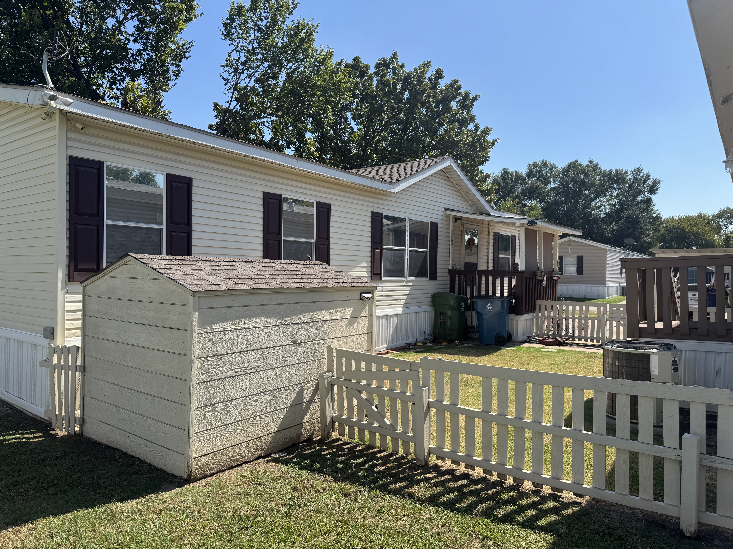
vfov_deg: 56.8
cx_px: 366
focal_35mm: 24
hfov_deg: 71.6
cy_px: 274
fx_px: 508
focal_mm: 6.76
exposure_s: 1/3802
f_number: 1.78
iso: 80
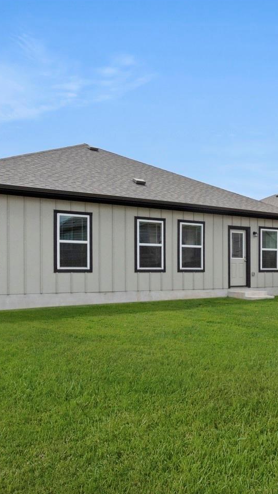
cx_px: 190
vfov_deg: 61.0
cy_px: 247
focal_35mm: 32
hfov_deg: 36.2
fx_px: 419
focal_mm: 12
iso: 400
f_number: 8
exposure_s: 1/2000
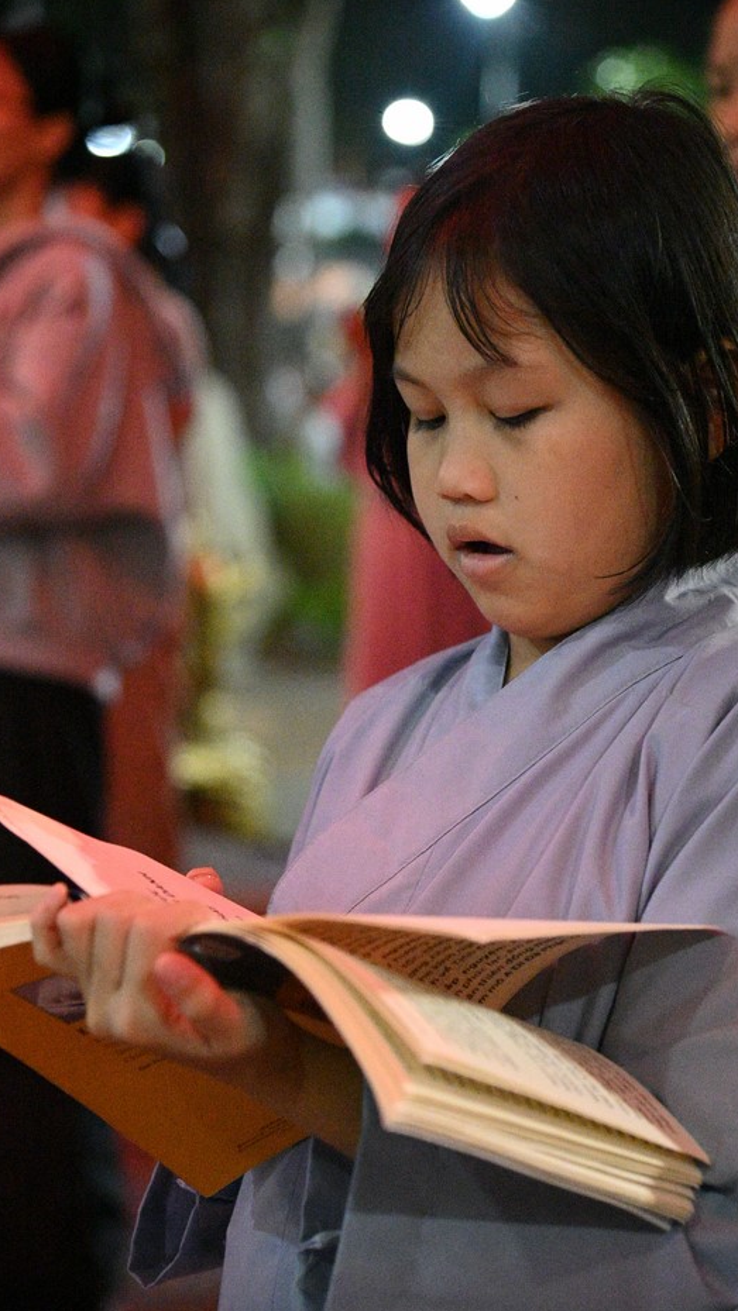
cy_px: 631
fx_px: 3514
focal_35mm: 101
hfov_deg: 12.0
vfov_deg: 21.2
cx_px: 396
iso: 32000
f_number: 4.5
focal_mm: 92
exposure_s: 1/200
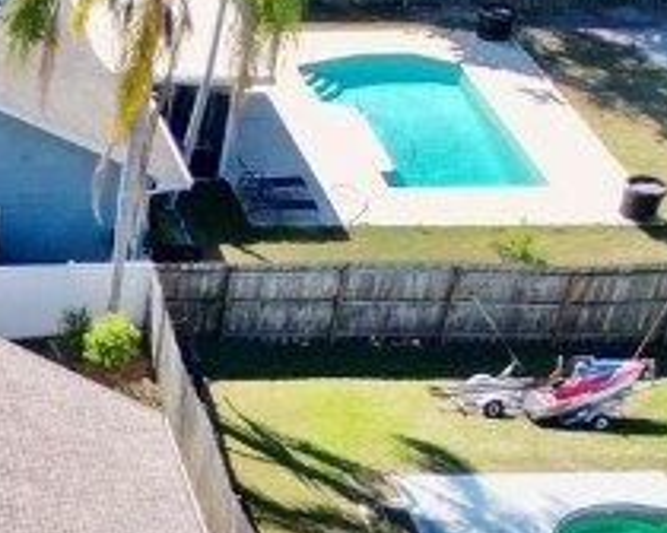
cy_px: 1018
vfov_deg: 12.2
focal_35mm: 114
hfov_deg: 15.6
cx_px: -314
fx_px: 2250
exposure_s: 1/1250
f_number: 1.7
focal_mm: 6.72
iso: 110
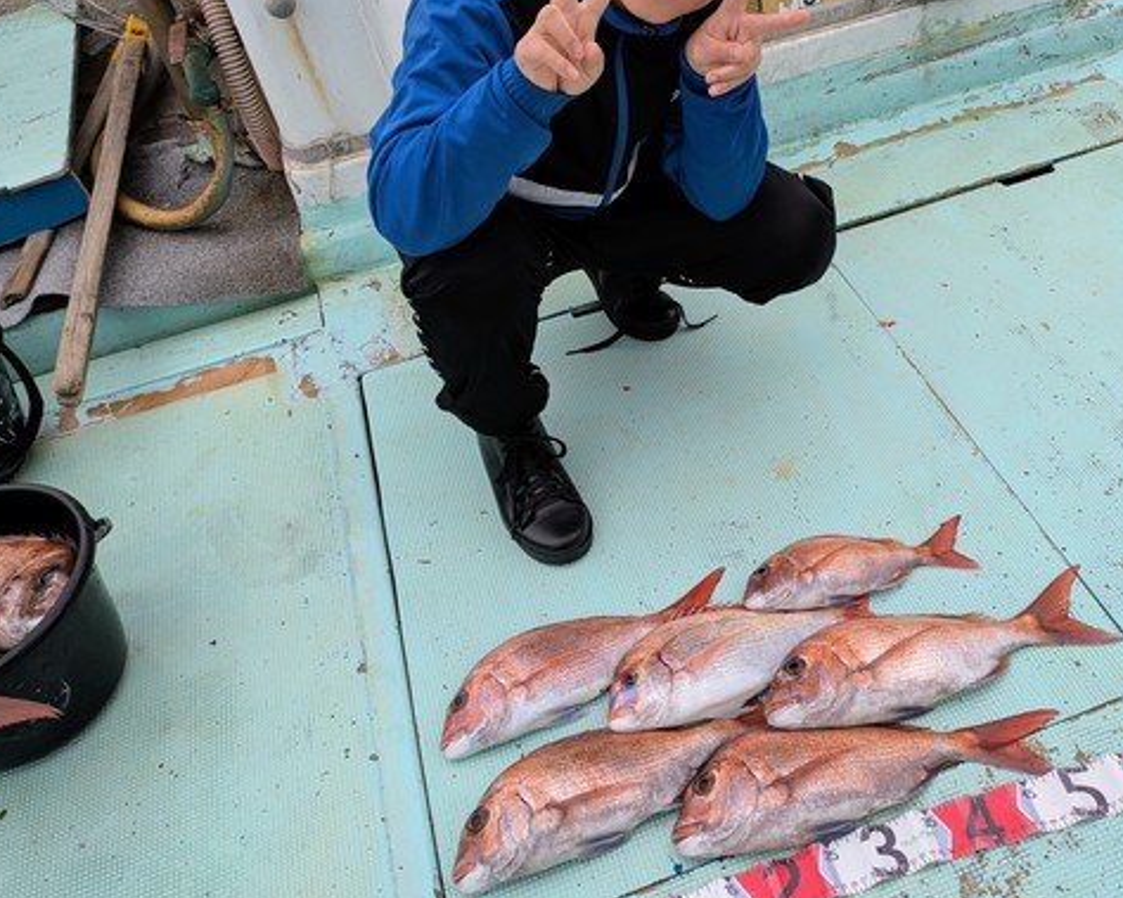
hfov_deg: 53.7
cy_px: 373
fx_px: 1097
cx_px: 687
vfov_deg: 44.4
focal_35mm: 33
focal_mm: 5.43
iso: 55
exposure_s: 1/1420
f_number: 1.89
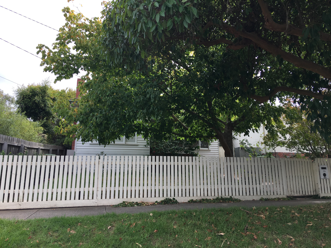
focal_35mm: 29
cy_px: 124
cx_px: 166
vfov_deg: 48.2
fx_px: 277
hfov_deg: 61.7
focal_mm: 4.15
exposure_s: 1/674
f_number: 2.2
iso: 25
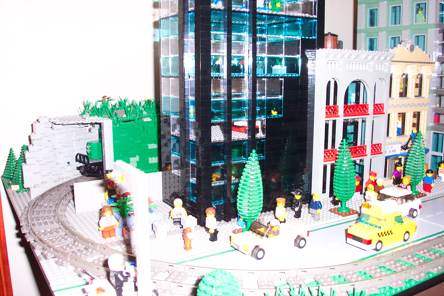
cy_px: 148
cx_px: 222
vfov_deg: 37.9
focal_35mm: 35
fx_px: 432
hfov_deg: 54.4
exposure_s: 1/30
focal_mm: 7.5
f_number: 2.8
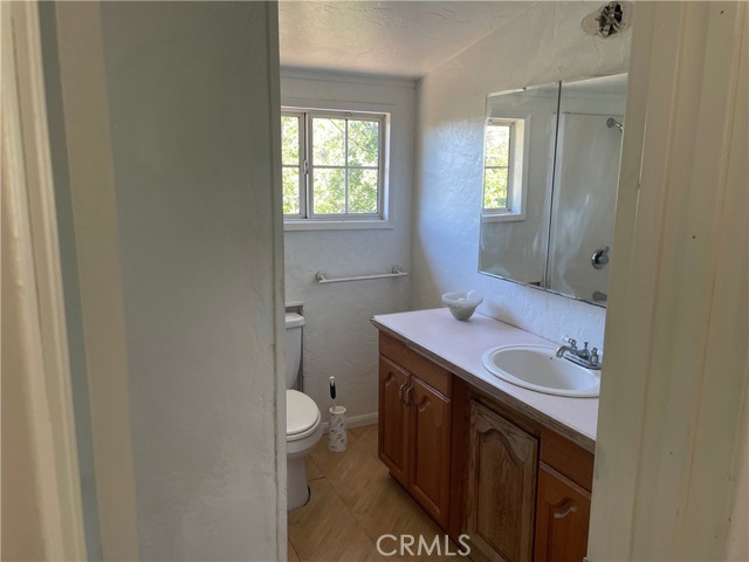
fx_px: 563
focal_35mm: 26
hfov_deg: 67.3
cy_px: 281
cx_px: 374
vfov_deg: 53.1
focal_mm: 4.2
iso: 125
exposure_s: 1/116
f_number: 1.6
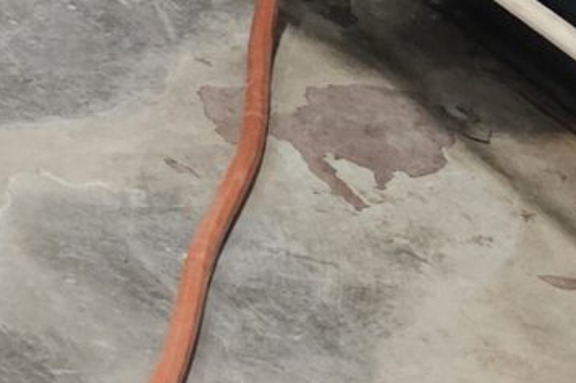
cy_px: -853
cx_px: -1092
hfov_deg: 9.6
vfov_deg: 7.0
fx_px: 2751
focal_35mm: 172
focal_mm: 6.3
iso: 1000
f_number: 1.7
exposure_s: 1/120
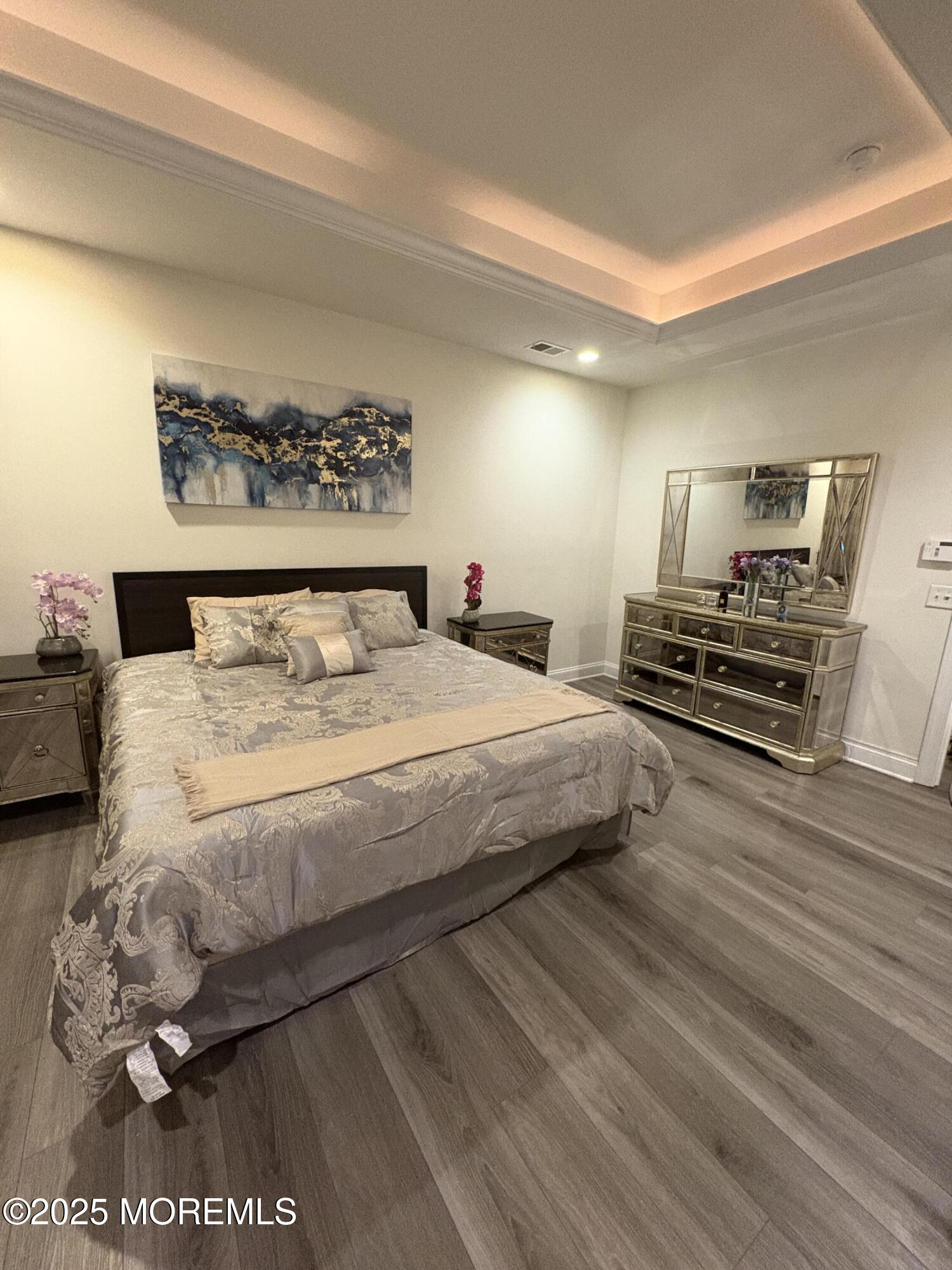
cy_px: 635
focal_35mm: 14
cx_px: 476
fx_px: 513
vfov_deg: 102.1
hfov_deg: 85.7
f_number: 2.2
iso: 640
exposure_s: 1/60
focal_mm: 2.22
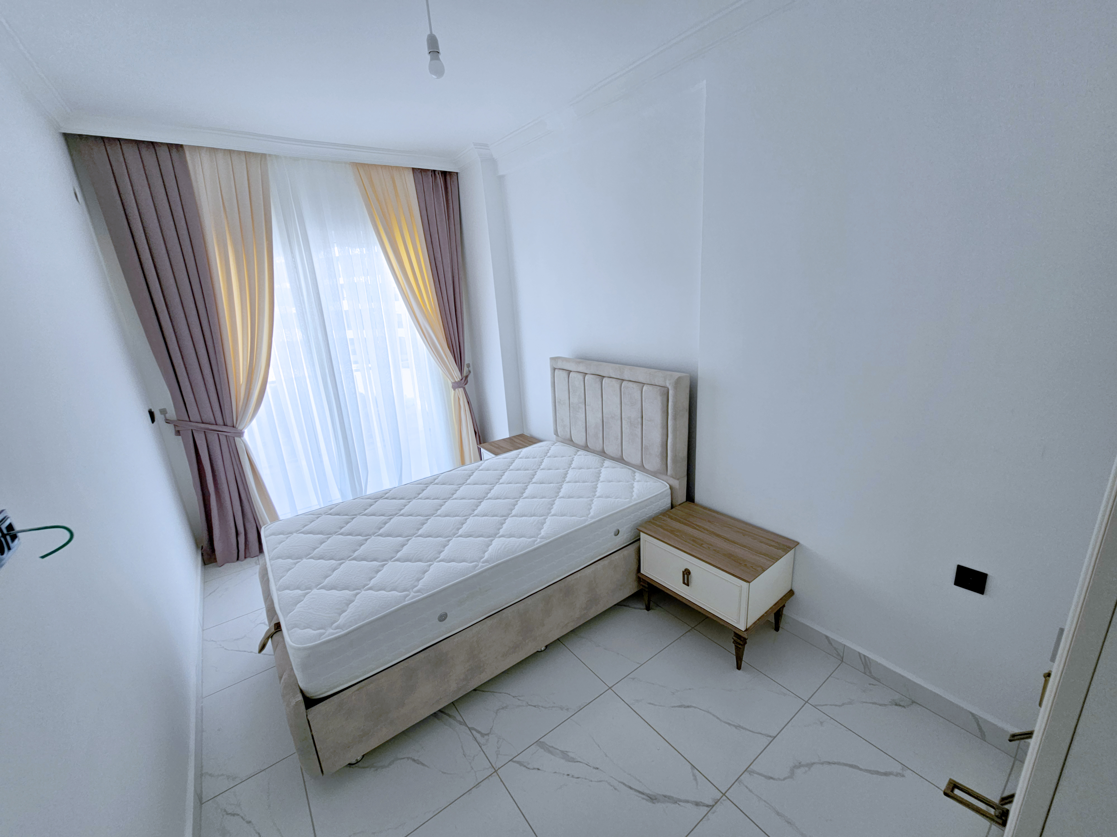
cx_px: 558
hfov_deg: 106.2
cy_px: 418
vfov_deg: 89.9
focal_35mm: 13
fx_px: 419
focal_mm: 2.2
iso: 50
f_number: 2.2
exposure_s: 1/103
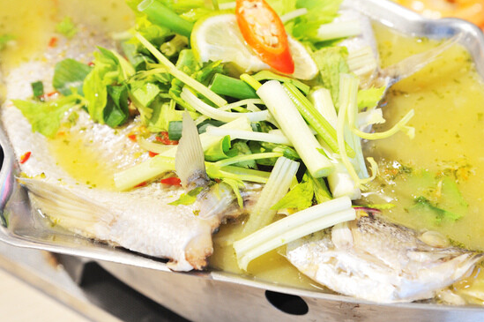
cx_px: 252
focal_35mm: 79
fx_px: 1061
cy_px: 128
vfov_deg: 17.2
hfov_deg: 25.7
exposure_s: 1/80
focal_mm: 62
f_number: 5.6
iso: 1000
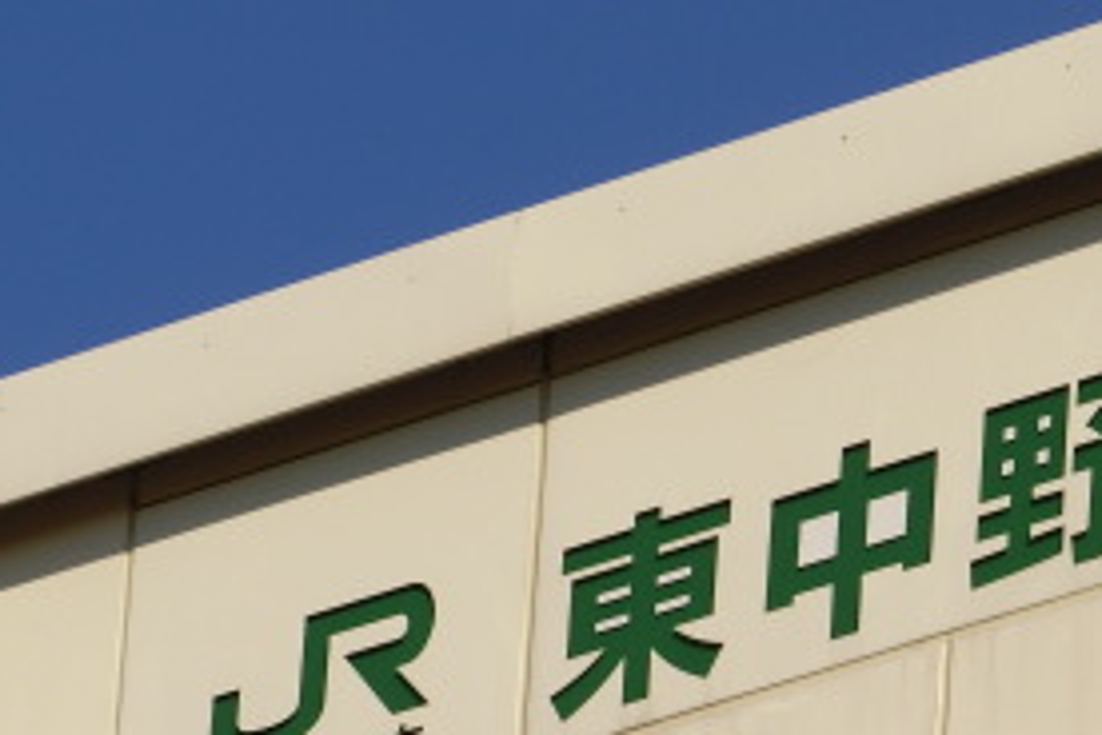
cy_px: 511
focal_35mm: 615
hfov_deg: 3.4
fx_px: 18824
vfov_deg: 2.2
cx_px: 838
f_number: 5.9
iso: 80
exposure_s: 1/500
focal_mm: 45.4
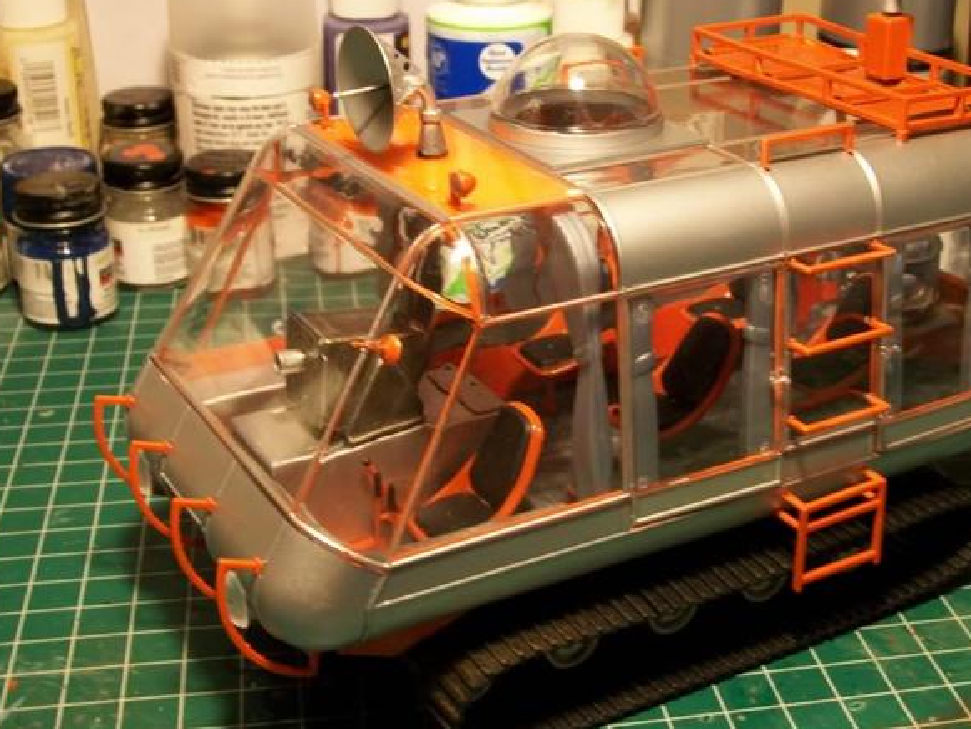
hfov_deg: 34.9
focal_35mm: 55
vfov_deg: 26.6
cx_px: 541
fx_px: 1543
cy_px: 348
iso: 160
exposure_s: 1/15
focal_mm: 7.1
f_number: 3.2
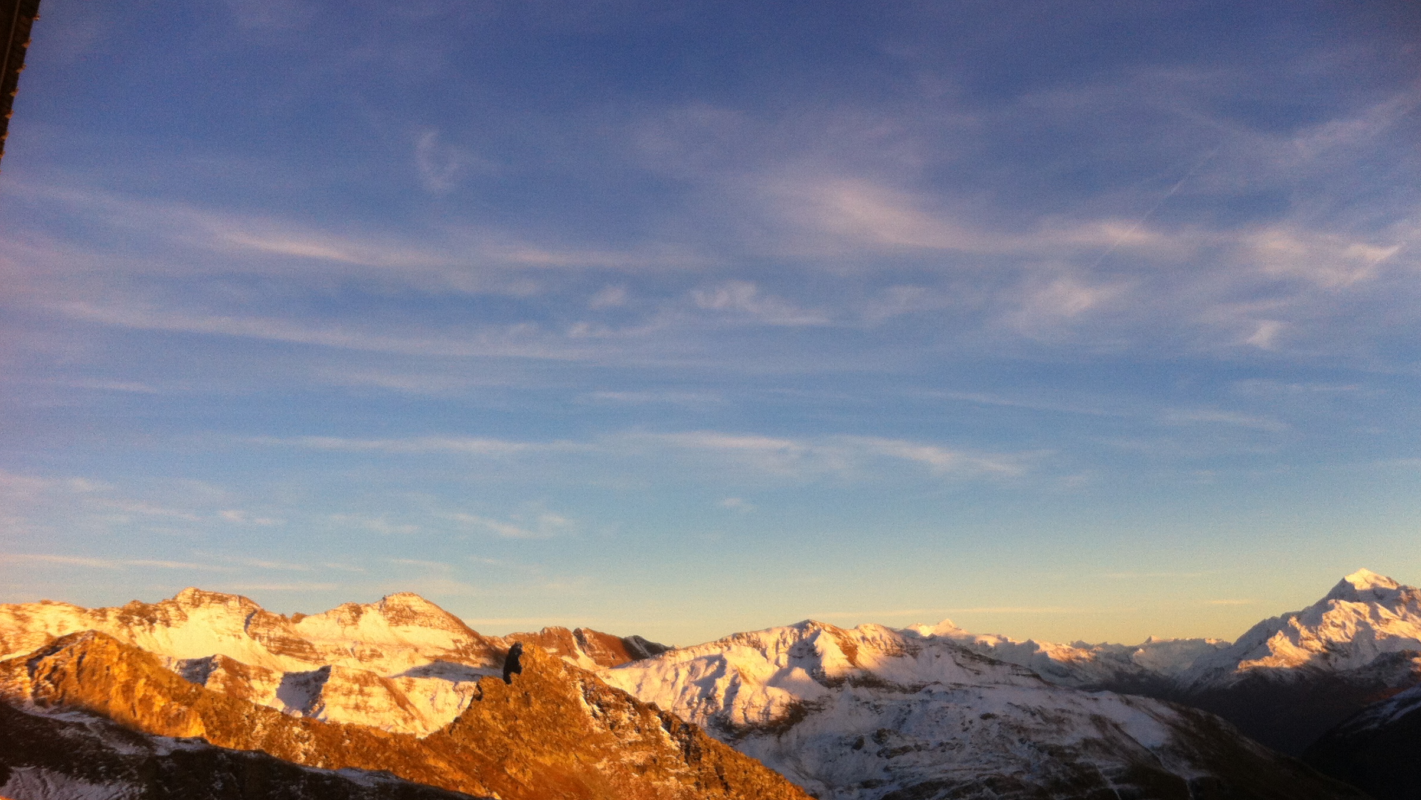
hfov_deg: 49.4
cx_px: 759
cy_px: 498
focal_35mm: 41
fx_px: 1545
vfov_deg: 28.9
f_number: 2.8
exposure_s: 1/324
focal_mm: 3.85
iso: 80
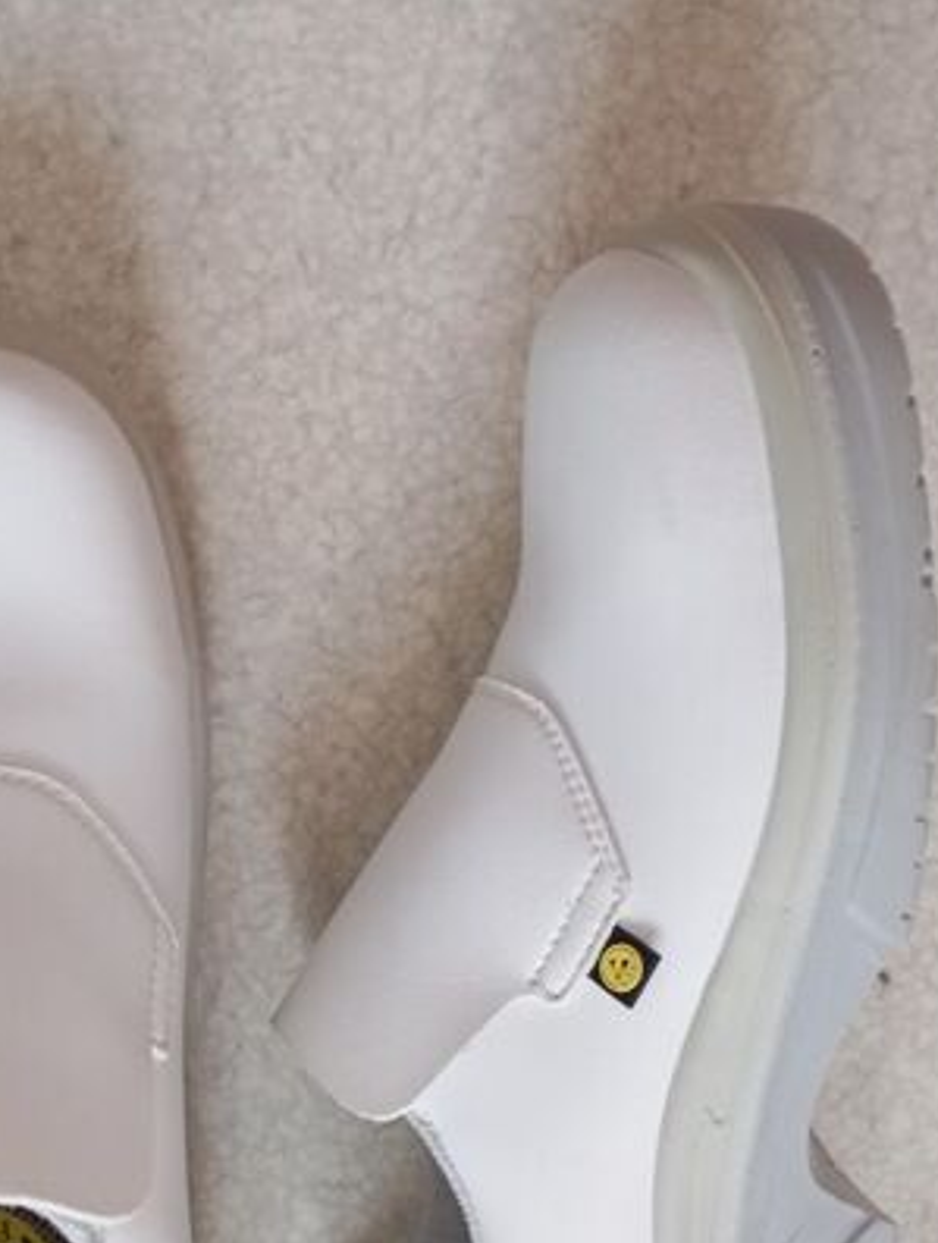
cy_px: 893
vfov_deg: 41.1
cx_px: 282
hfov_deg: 31.9
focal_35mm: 45
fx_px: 1619
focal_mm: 4.27
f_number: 1.8
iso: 478
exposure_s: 1/50
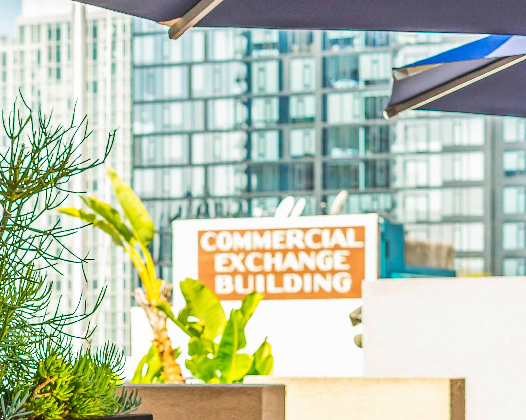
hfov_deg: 13.5
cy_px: 390
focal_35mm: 141
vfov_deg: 10.9
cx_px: -1
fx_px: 2195
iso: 64
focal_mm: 50
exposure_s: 1/250
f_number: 4.5
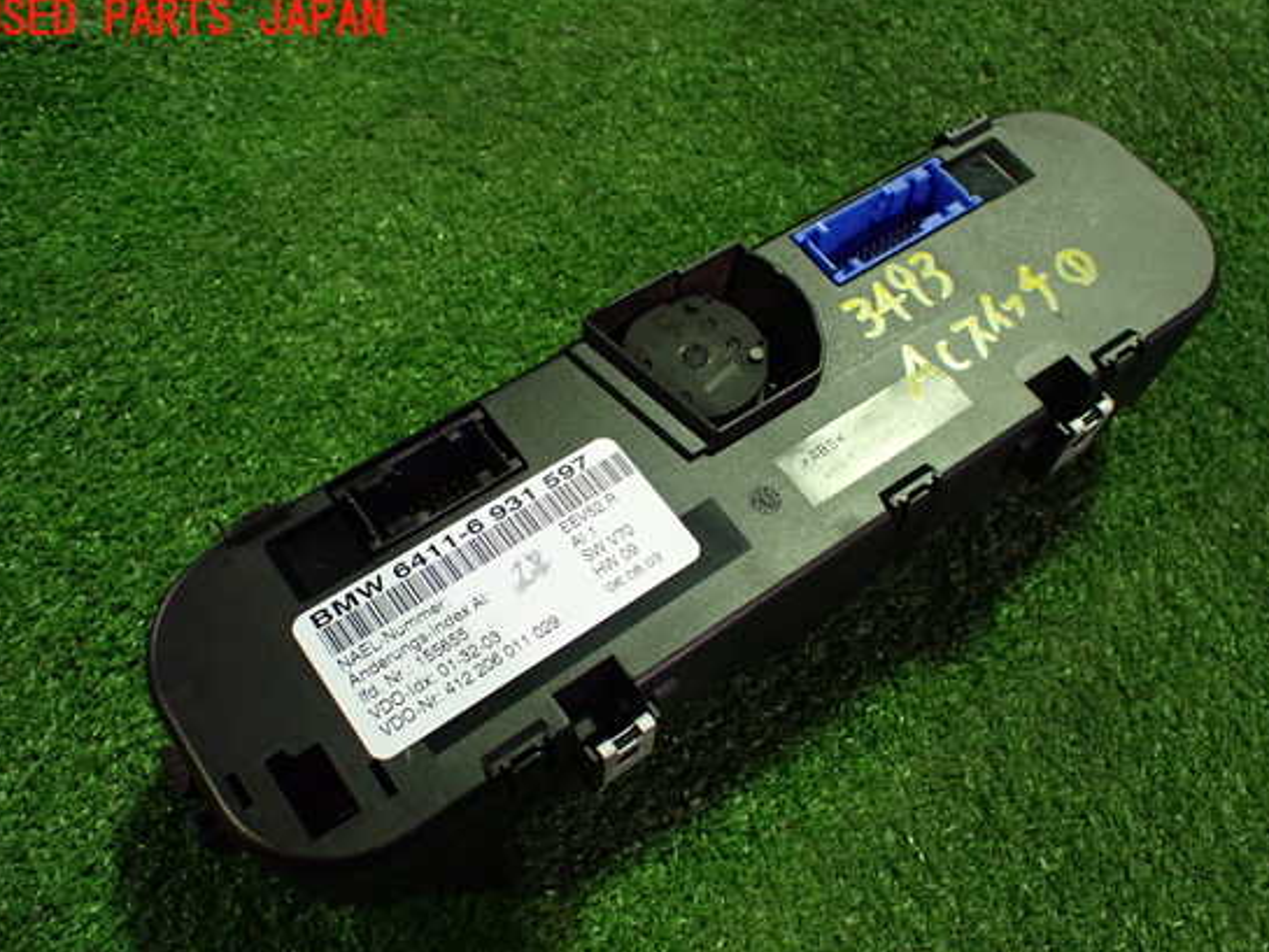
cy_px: 514
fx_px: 1210
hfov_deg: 55.3
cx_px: 661
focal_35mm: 33
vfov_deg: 42.9
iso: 800
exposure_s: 1/80
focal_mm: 5.4
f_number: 2.3
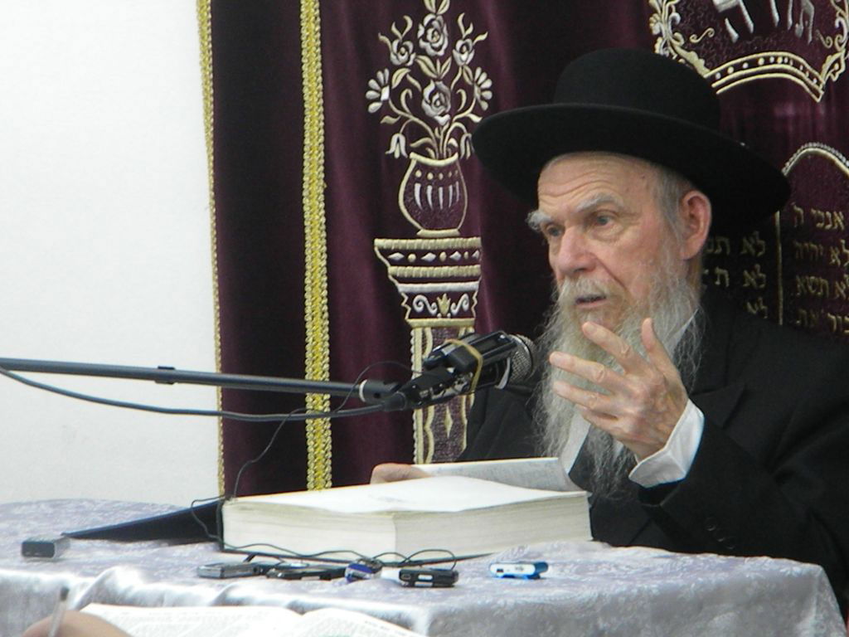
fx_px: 5543
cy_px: 318
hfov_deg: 8.8
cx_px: 424
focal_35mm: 226
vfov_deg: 6.6
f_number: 5.4
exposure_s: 1/78.4
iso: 720
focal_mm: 41
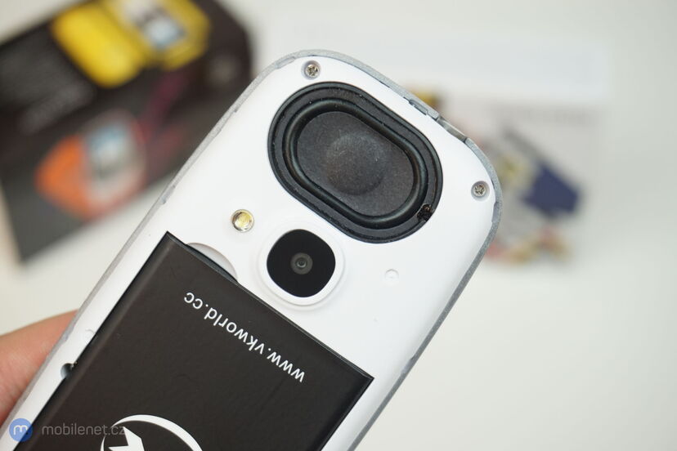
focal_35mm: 64
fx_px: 1213
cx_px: 338
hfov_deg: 31.2
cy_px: 226
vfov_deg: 21.1
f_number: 5.6
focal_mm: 43
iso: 640
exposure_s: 1/80
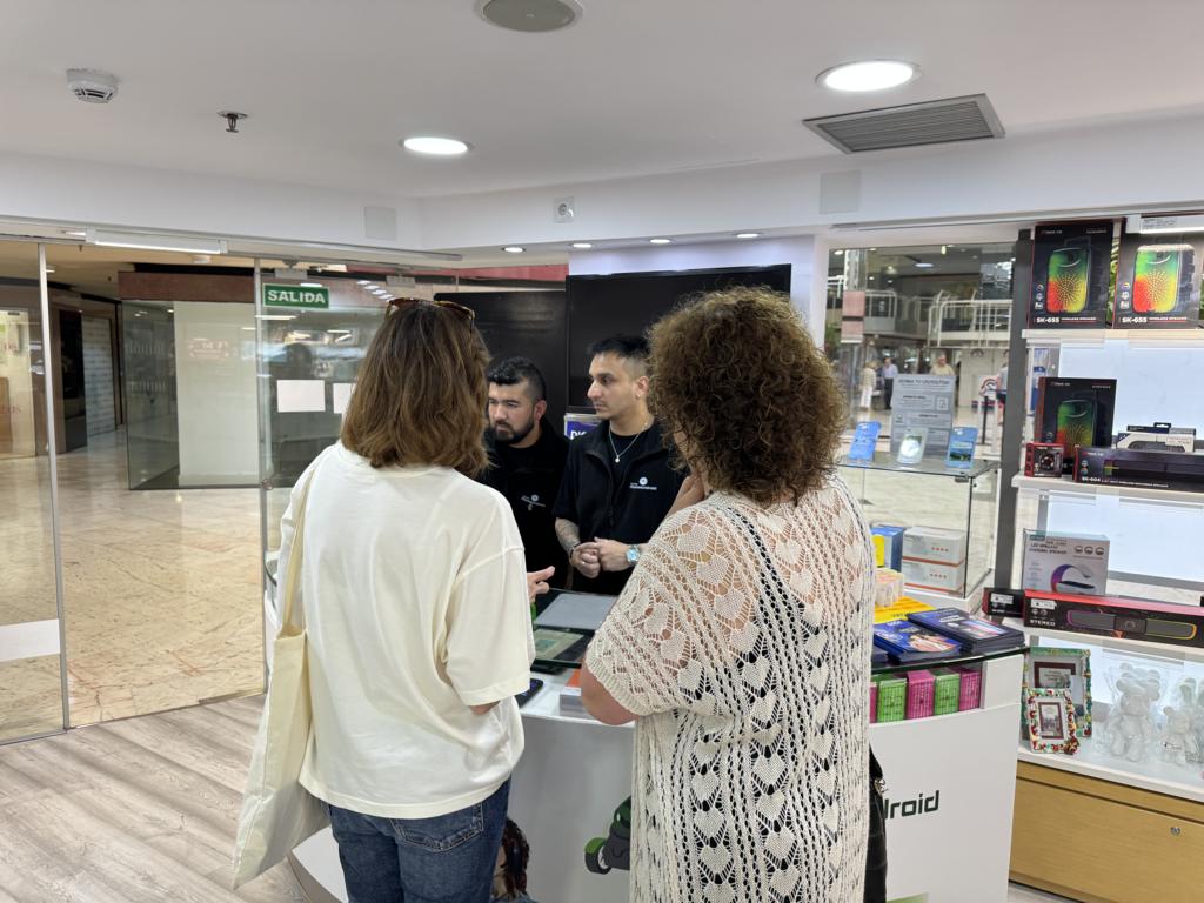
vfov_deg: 56.8
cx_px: 602
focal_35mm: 24
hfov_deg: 71.6
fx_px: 835
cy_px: 452
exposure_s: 1/100
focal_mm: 6.76
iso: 160
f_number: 1.78
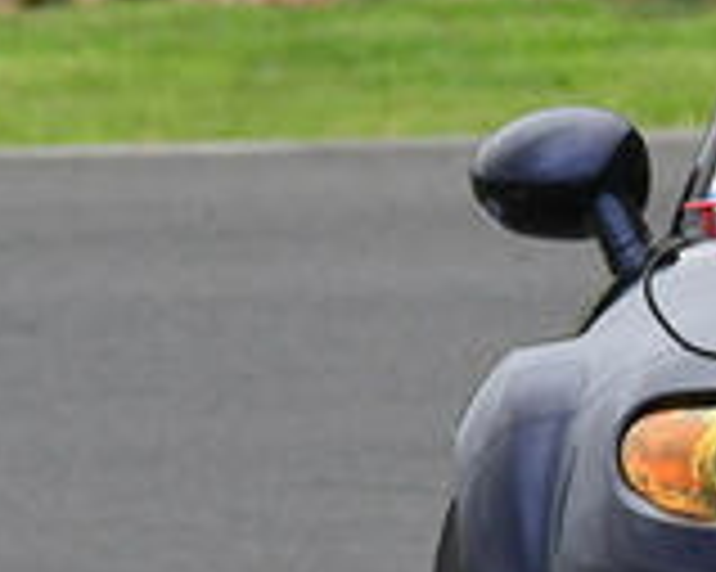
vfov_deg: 0.4
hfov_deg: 0.5
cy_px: 63
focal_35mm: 3552
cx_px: 1225
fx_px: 75224
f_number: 10
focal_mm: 500
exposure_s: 1/640
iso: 1600
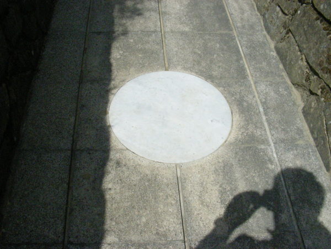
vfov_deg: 37.7
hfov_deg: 49.0
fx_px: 363
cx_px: 166
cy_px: 124
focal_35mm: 38
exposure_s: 1/674
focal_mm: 6.3
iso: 400
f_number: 13.6
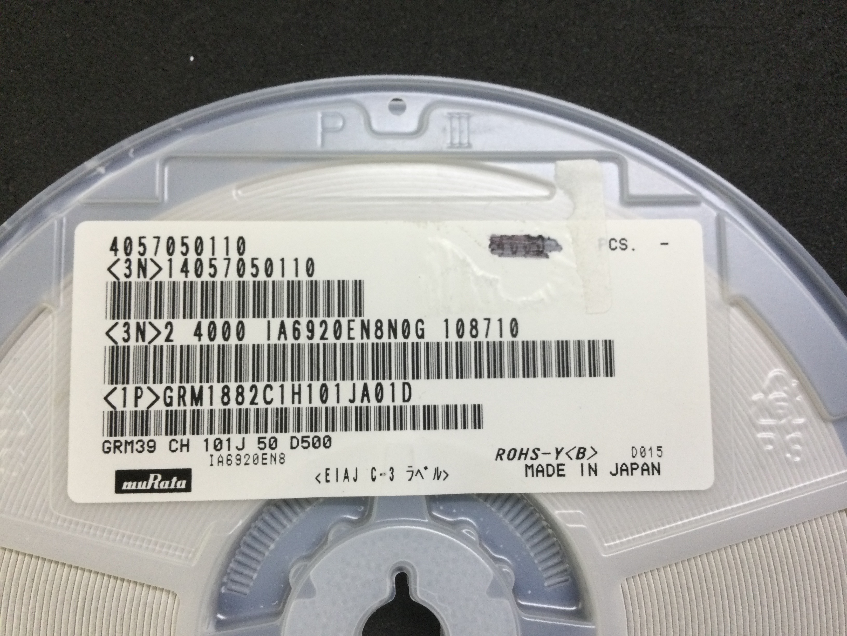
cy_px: 318
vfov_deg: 45.4
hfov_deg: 58.4
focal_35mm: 31
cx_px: 424
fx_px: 759
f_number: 2.4
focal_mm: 3.3
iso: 32
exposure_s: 1/33
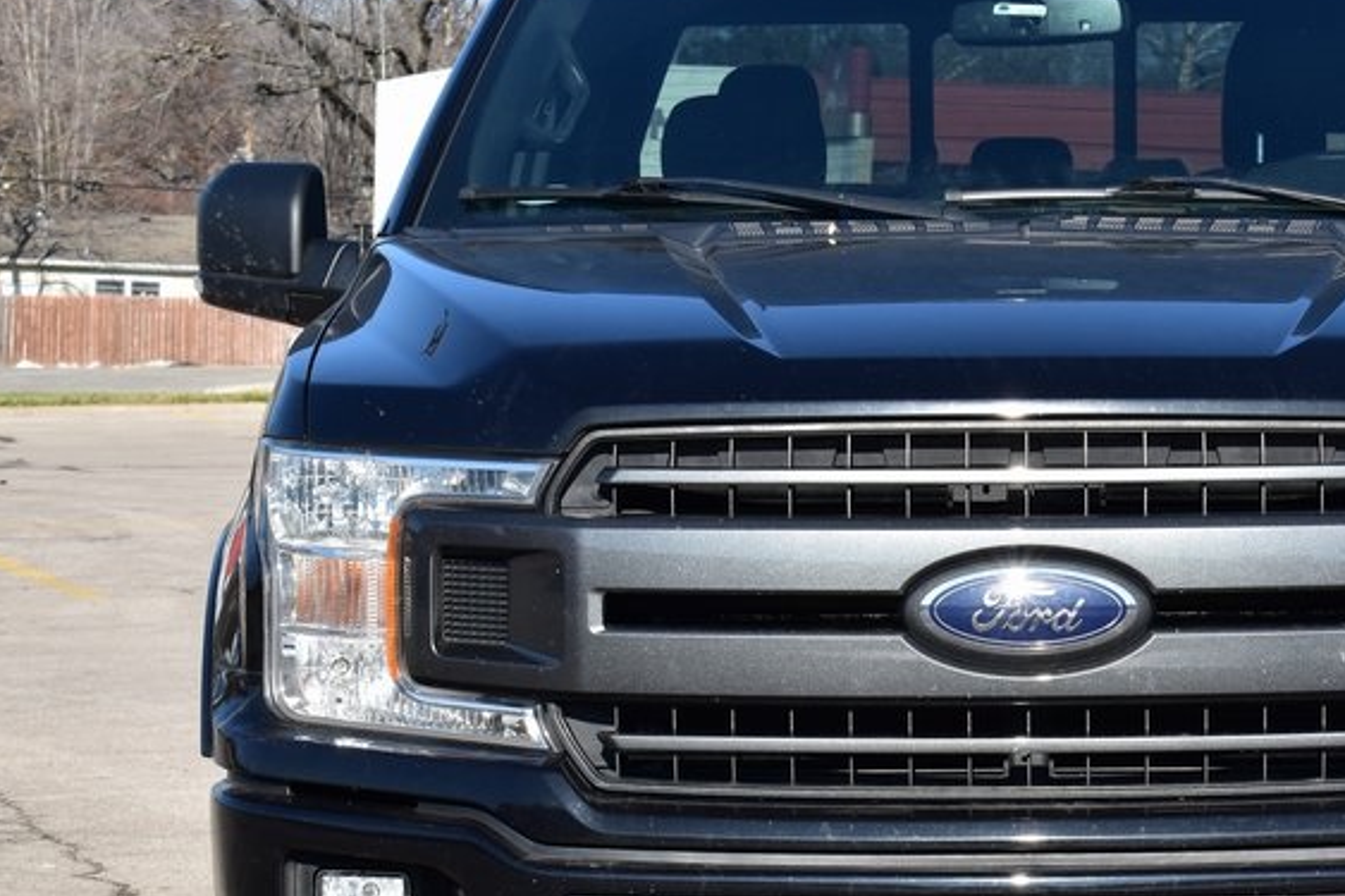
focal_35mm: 131
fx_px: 4893
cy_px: 627
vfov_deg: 10.4
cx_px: 1049
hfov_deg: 15.6
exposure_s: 1/400
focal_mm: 48
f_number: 11
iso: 400
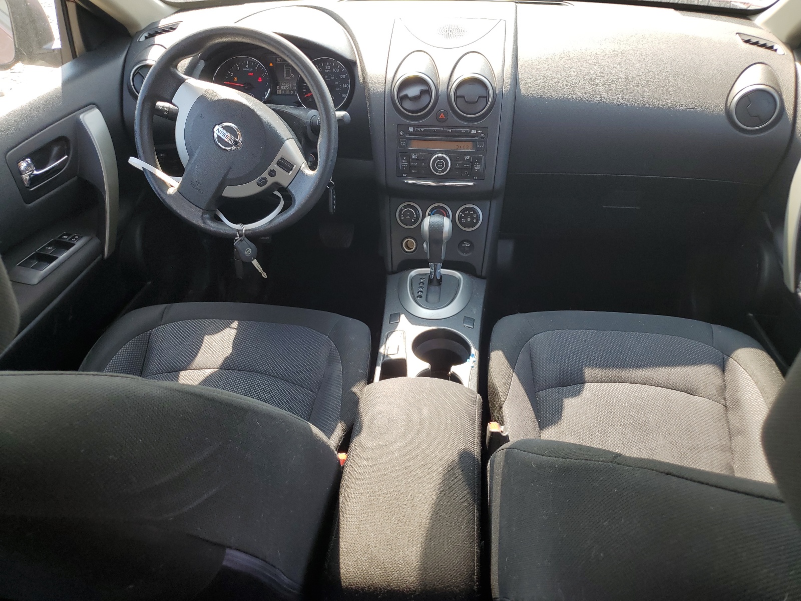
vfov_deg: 53.1
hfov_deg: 67.3
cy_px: 300
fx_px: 602
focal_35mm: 26
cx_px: 400
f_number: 1.5
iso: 50
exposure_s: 1/312
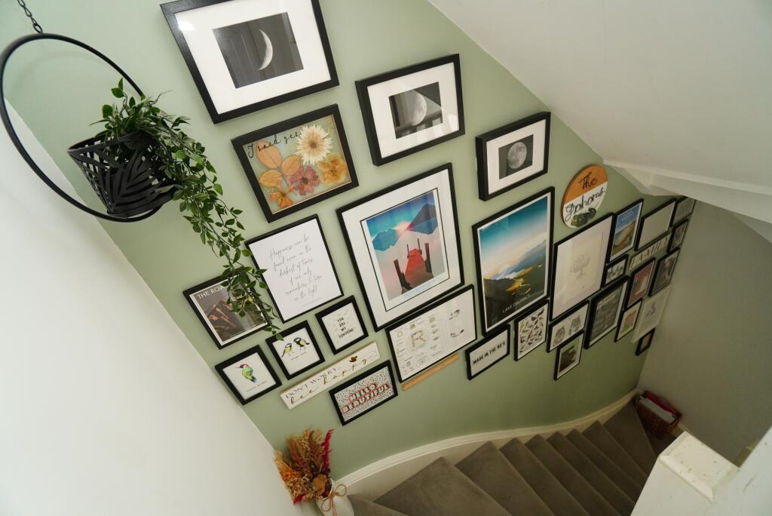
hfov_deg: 100.4
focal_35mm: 15
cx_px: 386
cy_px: 258
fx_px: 322
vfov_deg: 77.4
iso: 1600
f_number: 4
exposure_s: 1/60
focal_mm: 10
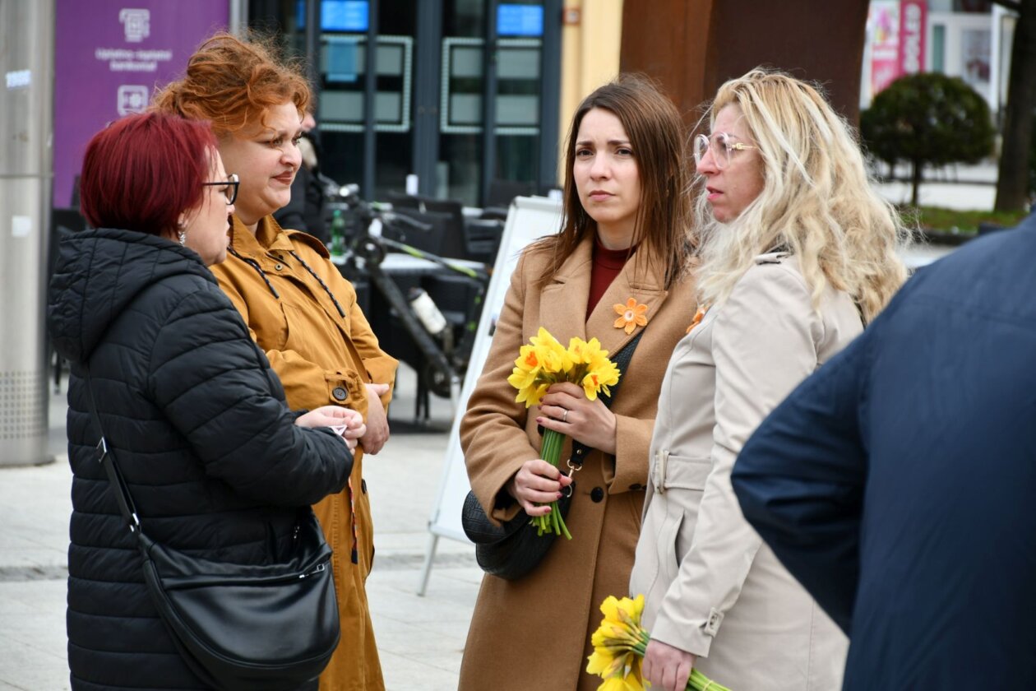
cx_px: 518
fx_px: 4834
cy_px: 346
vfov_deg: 8.2
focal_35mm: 168
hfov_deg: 12.2
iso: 200
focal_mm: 112
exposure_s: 1/250
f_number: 7.1
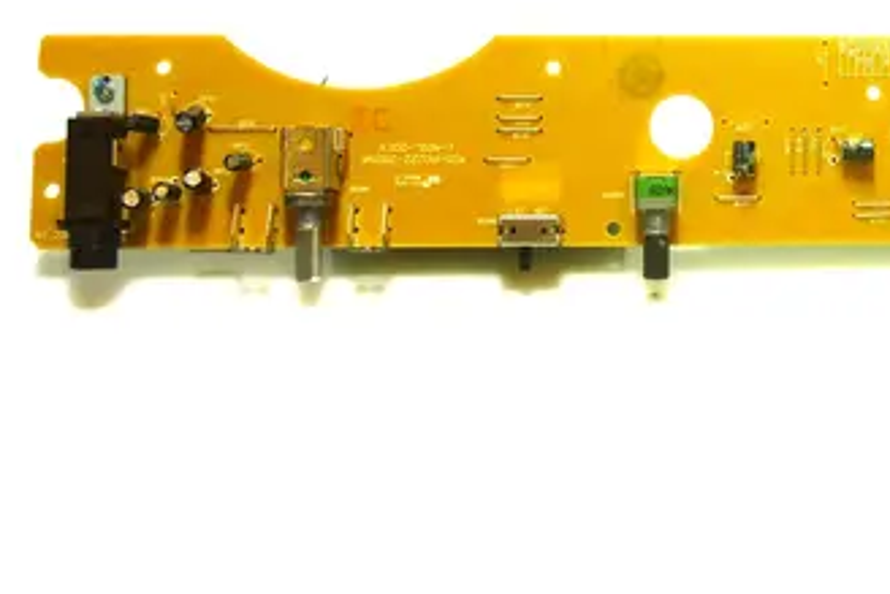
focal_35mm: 67
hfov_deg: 28.6
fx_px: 1657
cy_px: 57
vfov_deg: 19.9
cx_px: 841
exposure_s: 1/200
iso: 100
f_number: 2.8
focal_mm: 5.5
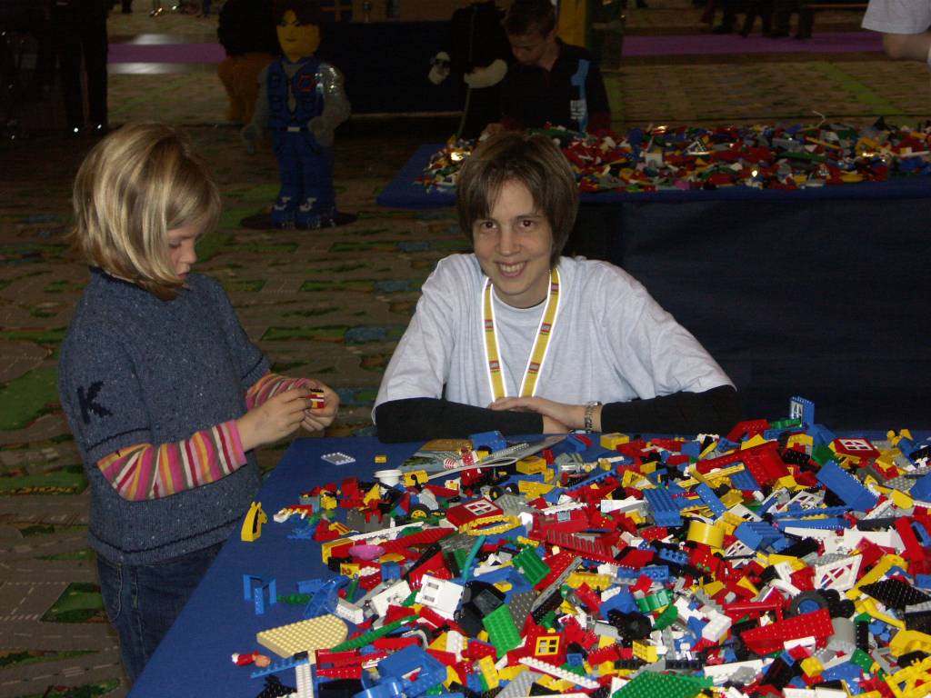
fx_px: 1990
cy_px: 349
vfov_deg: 19.9
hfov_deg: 26.3
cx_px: 466
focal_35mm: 74
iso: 200
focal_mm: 18.98
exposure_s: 1/60
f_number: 3.2
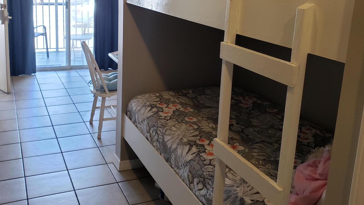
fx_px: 367
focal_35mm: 38
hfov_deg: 52.8
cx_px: 183
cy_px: 63
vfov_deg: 30.9
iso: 200
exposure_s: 1/60
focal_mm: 4.3
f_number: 2.4
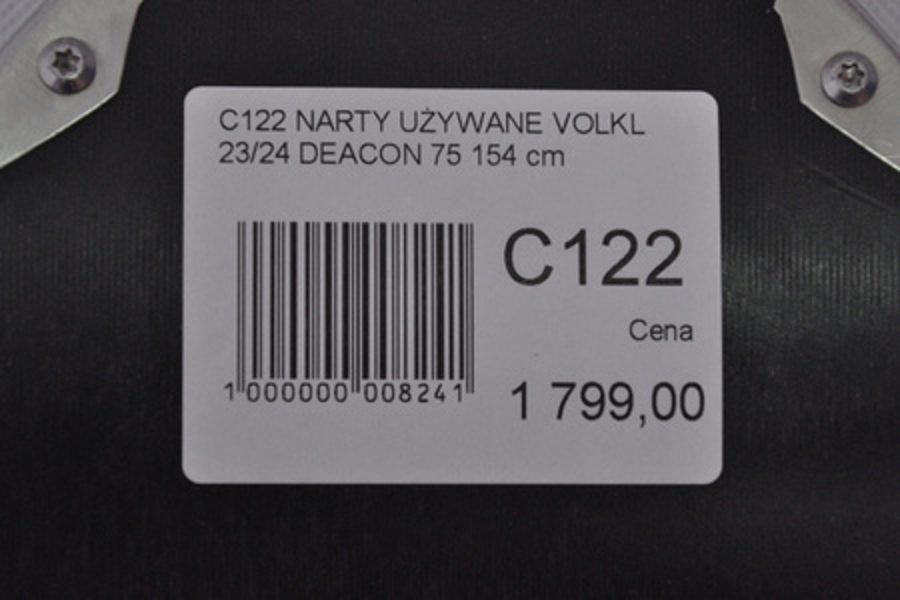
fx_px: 3937
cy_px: 300
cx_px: 450
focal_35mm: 158
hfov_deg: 13.0
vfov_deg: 8.7
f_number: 8
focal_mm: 105
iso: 3200
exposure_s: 1/125
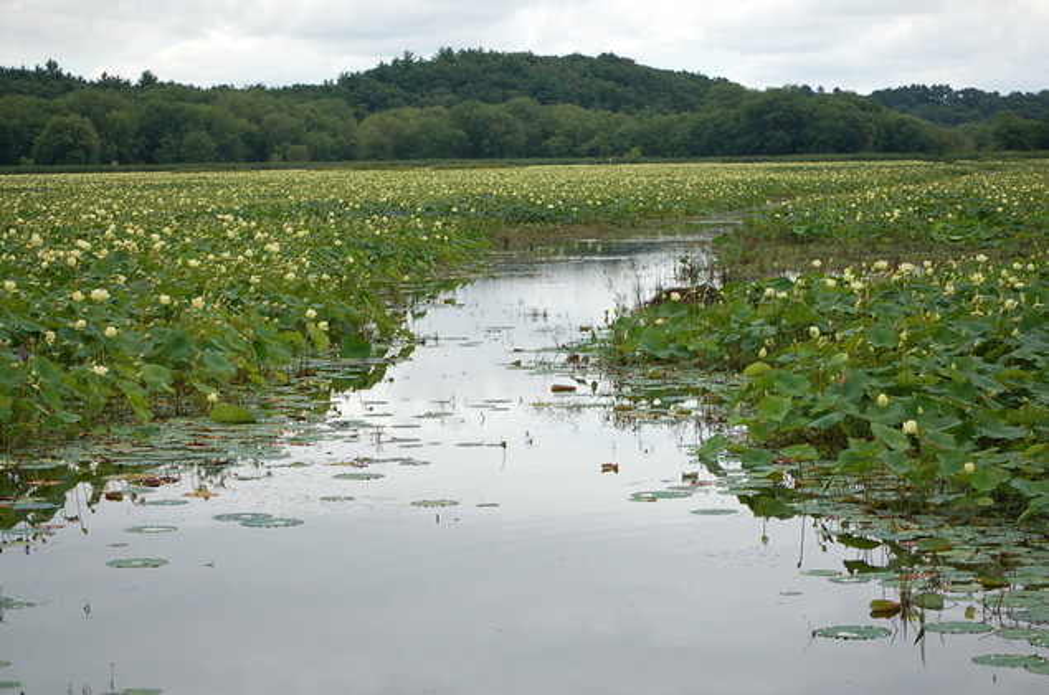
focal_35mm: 99
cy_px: 348
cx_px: 524
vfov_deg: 13.8
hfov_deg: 20.6
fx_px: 2880
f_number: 5.6
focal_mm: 66
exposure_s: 1/500
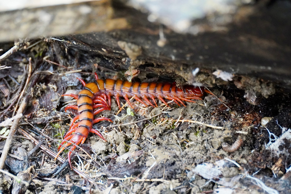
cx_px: 146
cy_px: 97
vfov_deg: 3.4
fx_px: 3261
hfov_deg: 5.1
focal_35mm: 404
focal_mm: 269
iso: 6400
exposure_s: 1/320
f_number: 6.3
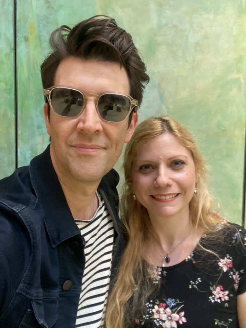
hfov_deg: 46.8
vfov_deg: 60.0
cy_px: 164
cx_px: 123
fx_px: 284
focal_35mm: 30
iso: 400
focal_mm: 2.71
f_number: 2.2
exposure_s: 1/39
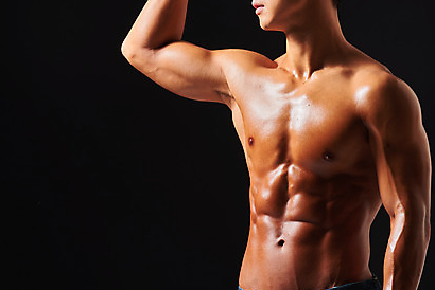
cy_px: 99
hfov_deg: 10.8
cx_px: 129
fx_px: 2297
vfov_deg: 7.2
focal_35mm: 190
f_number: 11
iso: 100
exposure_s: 1/125
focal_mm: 130
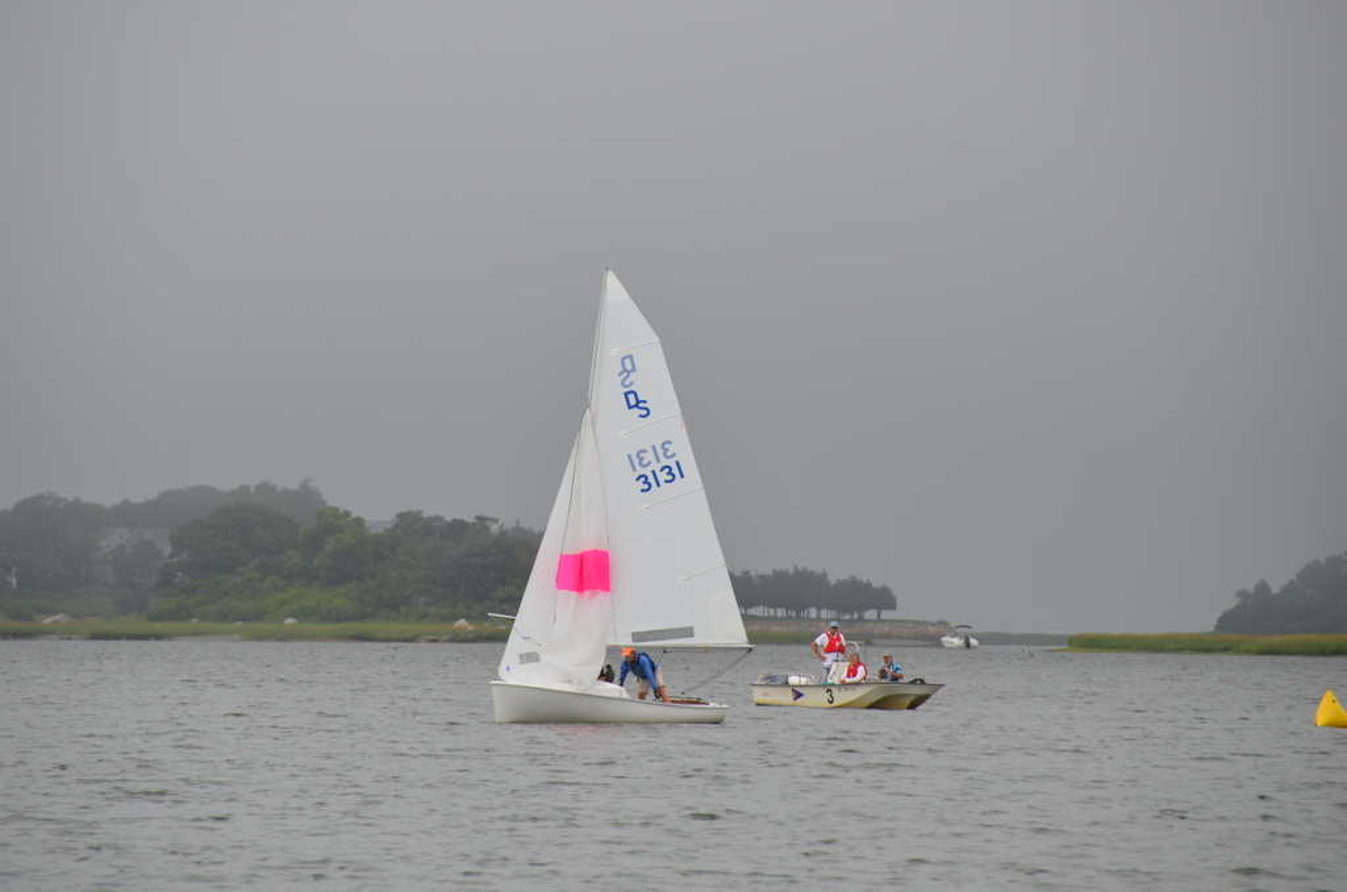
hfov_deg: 6.9
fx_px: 11201
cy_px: 446
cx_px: 674
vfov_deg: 4.6
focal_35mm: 300
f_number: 7.1
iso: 200
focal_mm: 200
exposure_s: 1/800
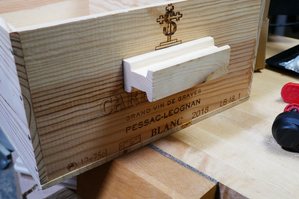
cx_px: 150
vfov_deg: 33.4
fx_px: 332
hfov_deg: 48.4
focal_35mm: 40
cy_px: 100
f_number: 3.7
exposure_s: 1/80
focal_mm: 14.5
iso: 500
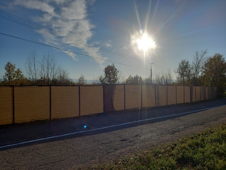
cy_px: 85
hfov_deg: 69.4
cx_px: 113
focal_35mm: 25
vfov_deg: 54.9
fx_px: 163
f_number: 2
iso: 25
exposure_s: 1/1718
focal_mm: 4.6
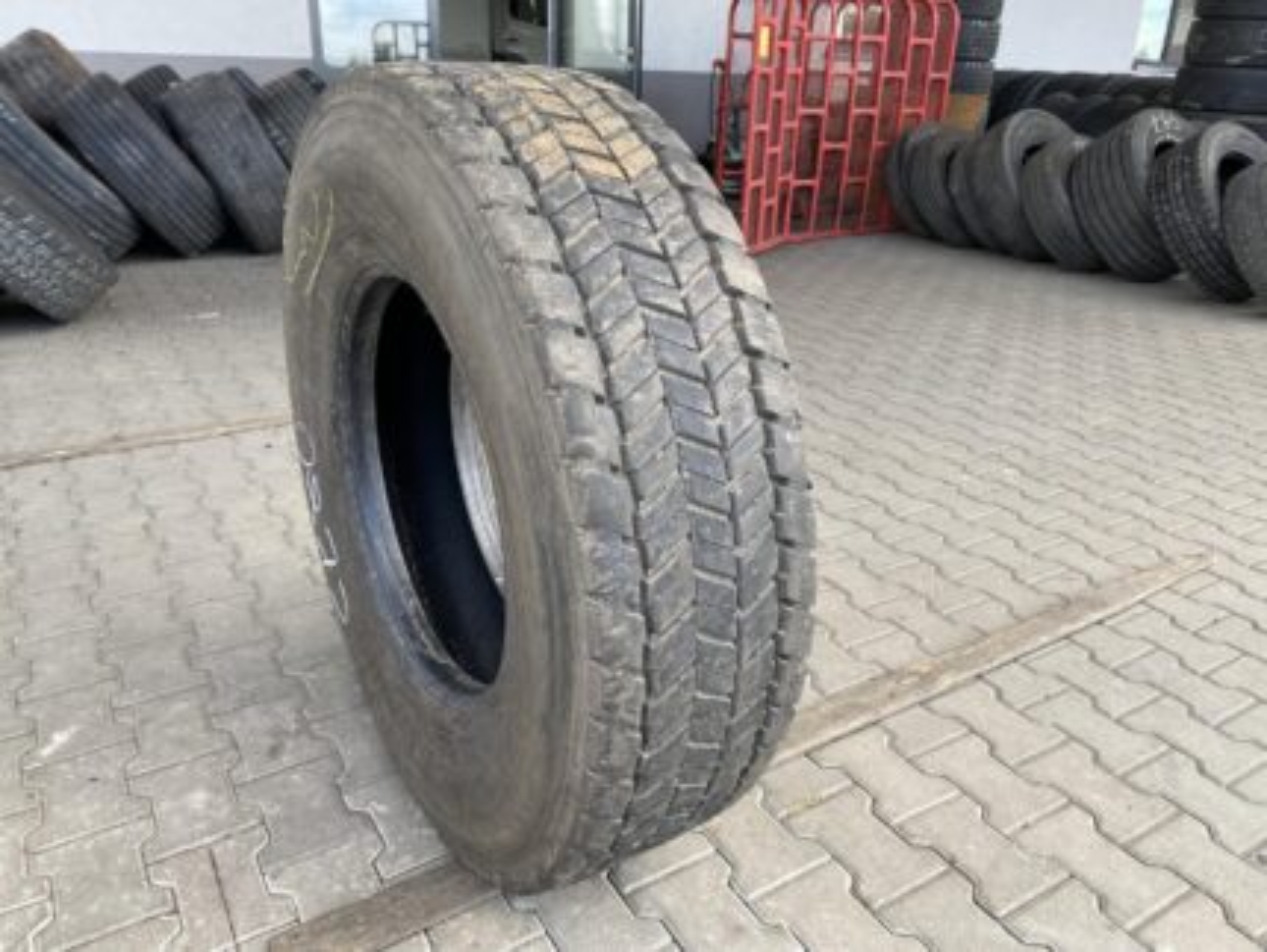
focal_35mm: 26
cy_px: 476
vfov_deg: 53.1
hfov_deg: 67.3
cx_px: 634
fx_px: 952
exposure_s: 1/199
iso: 32
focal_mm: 4.25
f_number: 1.8
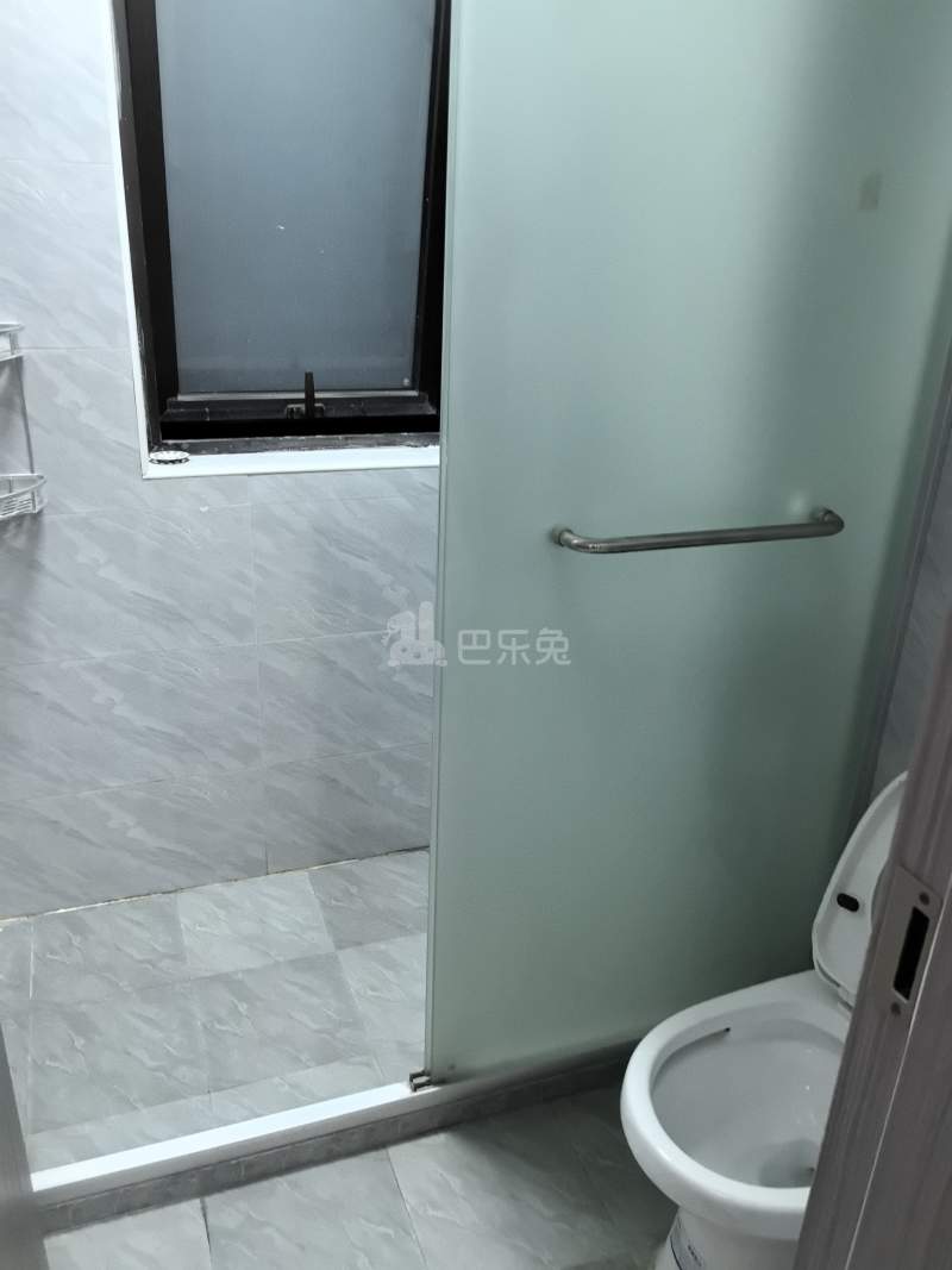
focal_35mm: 27
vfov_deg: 65.3
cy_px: 635
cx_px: 476
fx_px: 990
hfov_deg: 51.3
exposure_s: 1/100
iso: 400
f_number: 2
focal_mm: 5.75
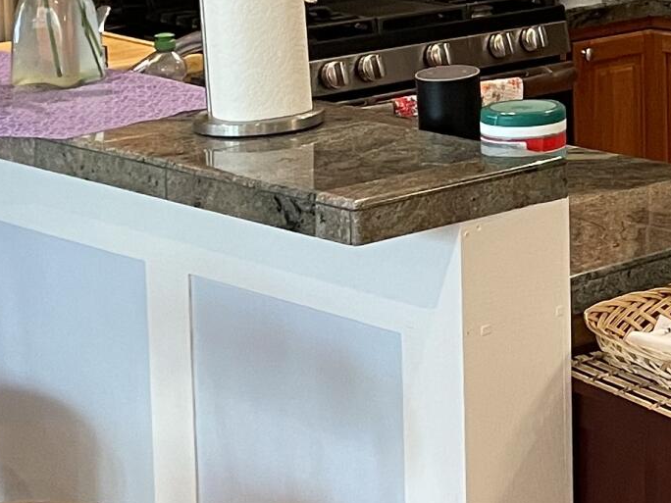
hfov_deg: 16.0
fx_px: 2210
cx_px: 956
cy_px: -82
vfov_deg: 12.7
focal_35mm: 114
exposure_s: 1/60
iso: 250
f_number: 1.6
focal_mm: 4.2
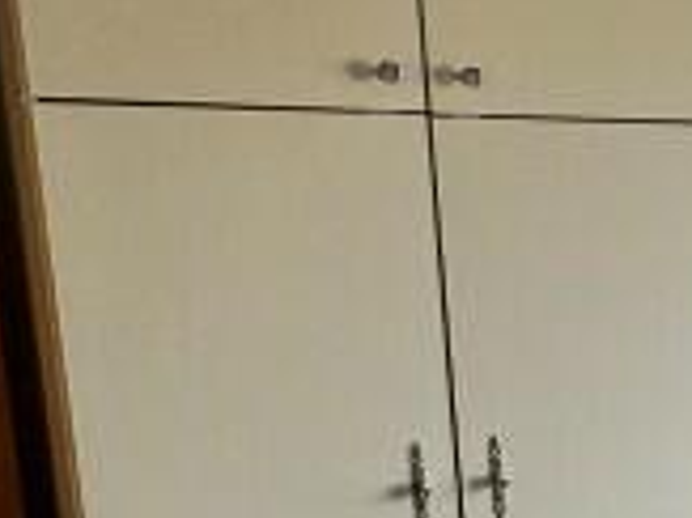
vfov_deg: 16.4
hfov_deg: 16.9
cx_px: 1363
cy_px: 526
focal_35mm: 88
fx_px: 1758
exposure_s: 1/144
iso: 40
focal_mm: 2.22
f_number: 2.2
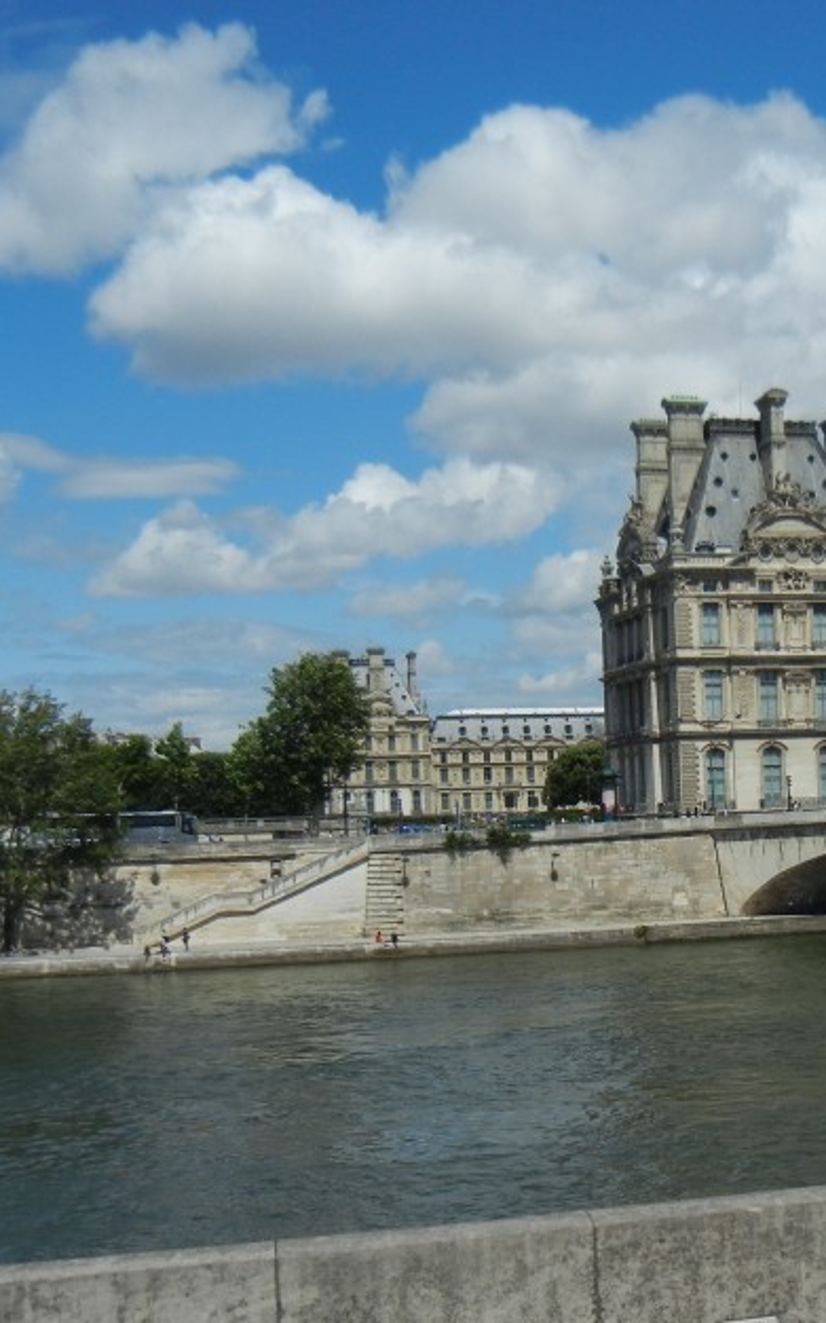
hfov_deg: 24.2
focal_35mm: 52
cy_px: 807
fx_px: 1874
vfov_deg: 38.7
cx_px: 737
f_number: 7
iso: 160
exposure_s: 1/836
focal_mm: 5.4
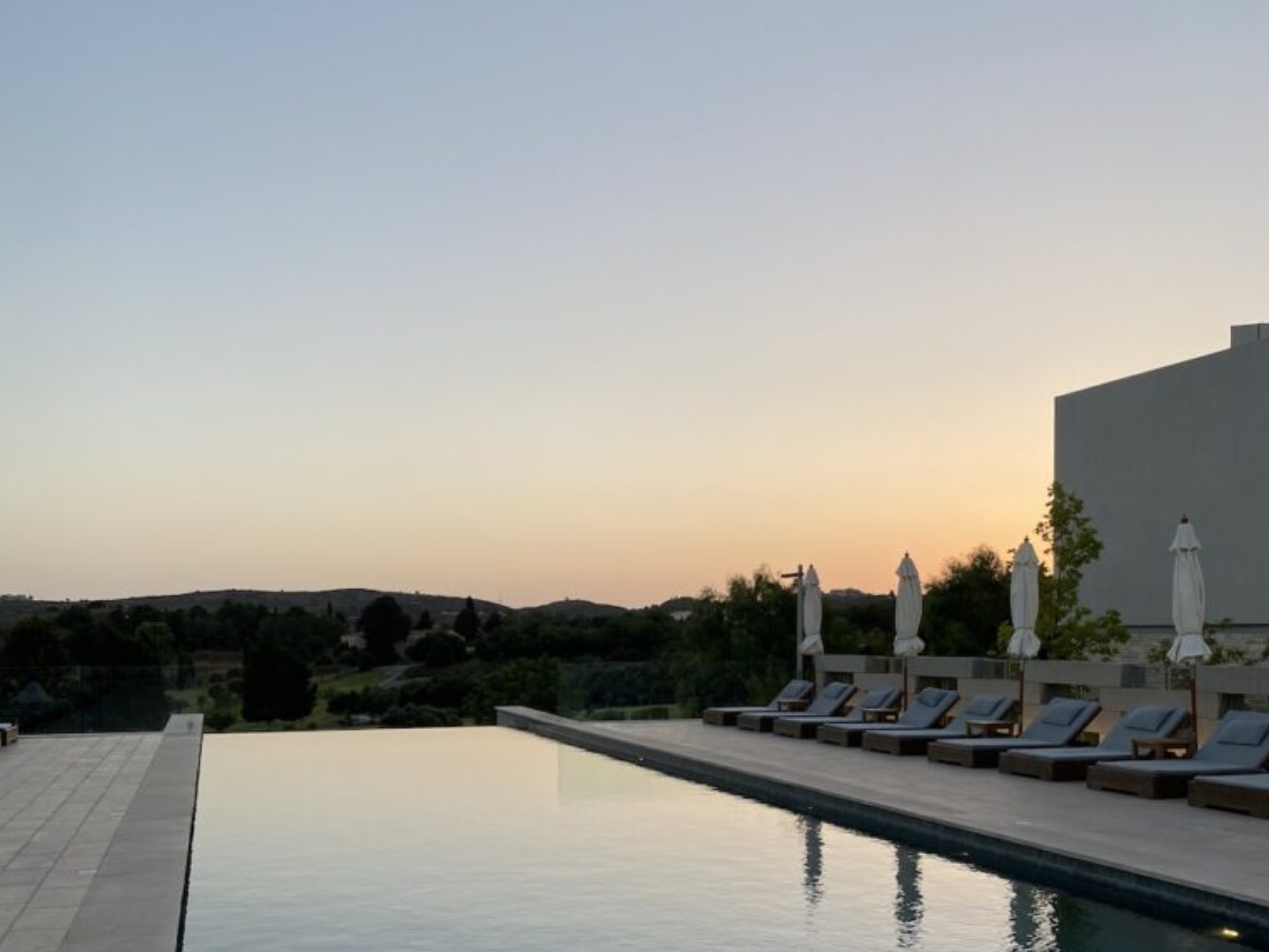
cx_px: 630
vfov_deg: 39.8
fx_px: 1283
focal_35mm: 35
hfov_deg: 52.6
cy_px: 692
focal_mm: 4.25
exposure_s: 1/307
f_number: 1.8
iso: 32
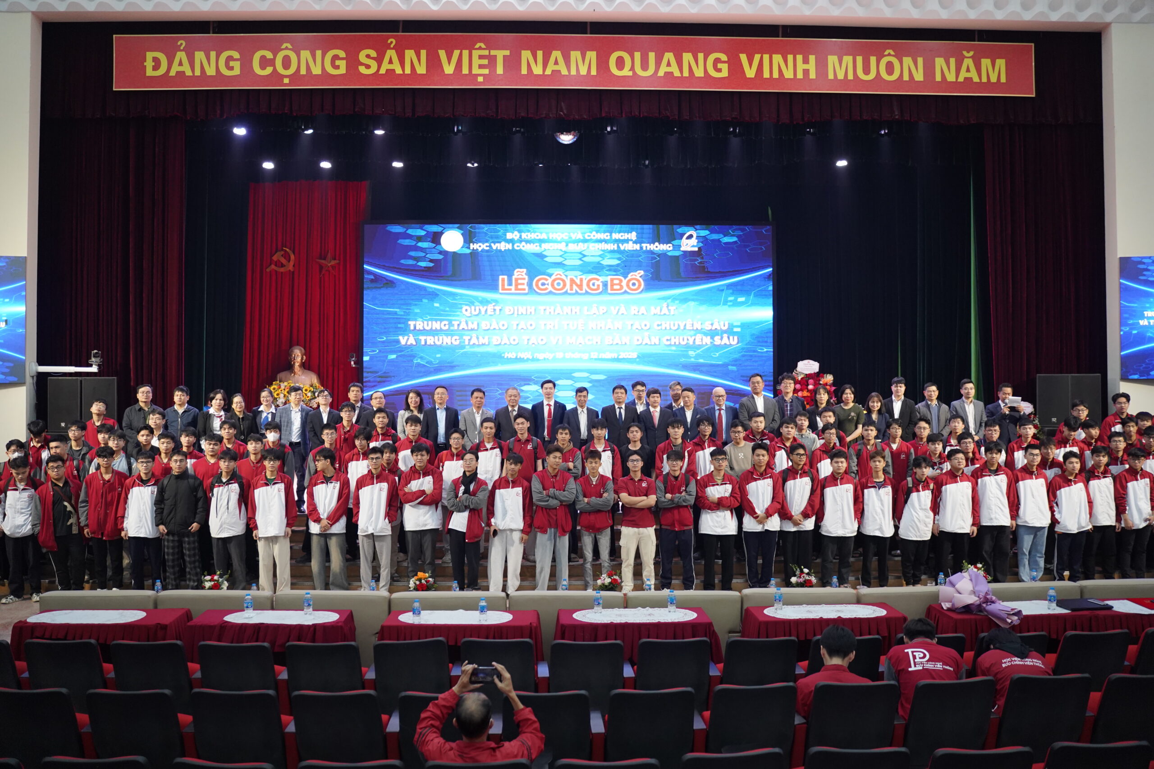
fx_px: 898
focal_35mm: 28
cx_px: 577
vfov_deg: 46.4
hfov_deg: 65.5
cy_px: 384
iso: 3200
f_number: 2.8
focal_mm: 28
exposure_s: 1/200
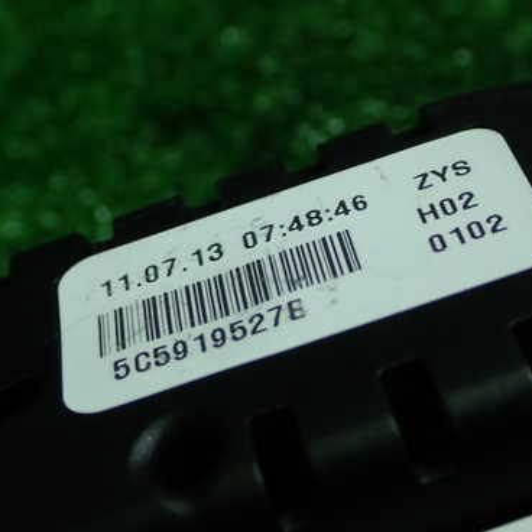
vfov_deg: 24.0
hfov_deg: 24.0
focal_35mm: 72
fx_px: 1252
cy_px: 256
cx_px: 293
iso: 200
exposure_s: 1/60
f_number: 3.2
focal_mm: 9.01
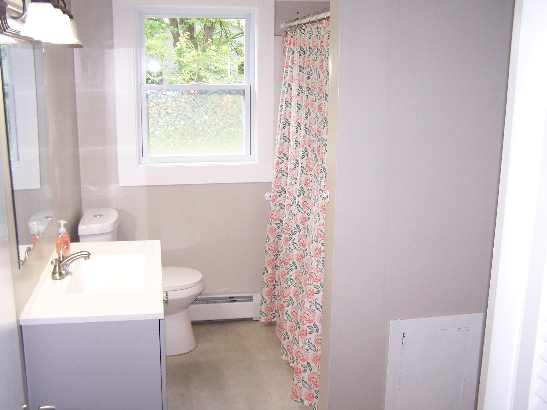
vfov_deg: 37.7
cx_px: 274
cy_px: 205
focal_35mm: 38
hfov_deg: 49.0
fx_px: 600
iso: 140
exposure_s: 1/60
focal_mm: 6.3
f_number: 2.8
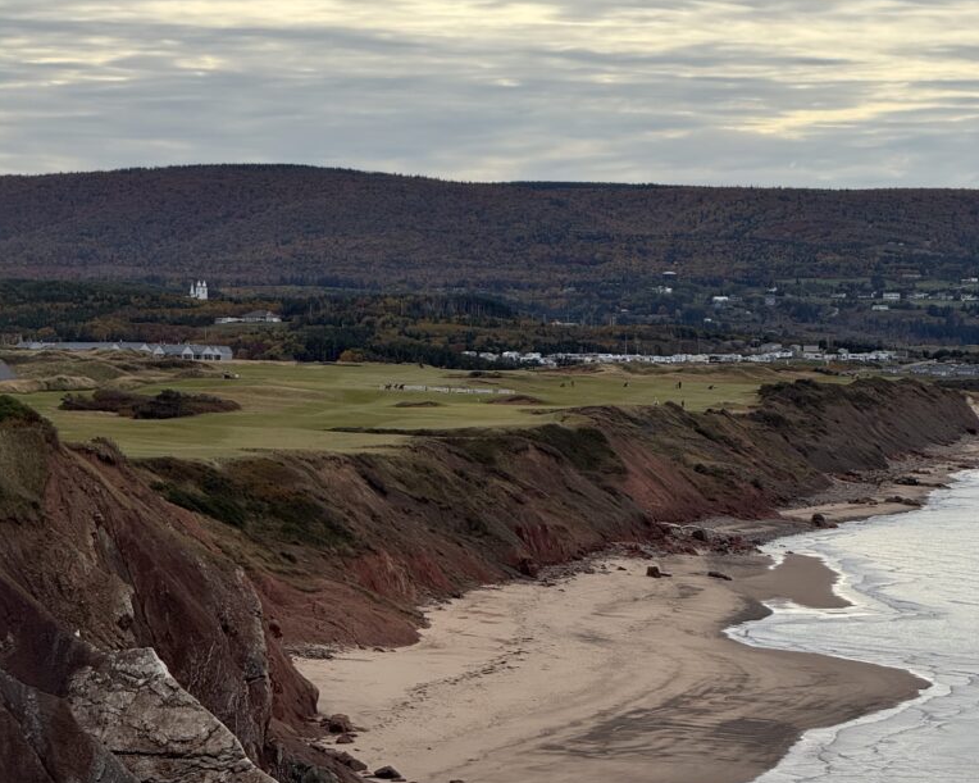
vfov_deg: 9.8
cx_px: 488
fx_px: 4548
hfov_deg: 12.3
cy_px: 242
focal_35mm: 157
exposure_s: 1/1613
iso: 50
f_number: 2.8
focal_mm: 15.66
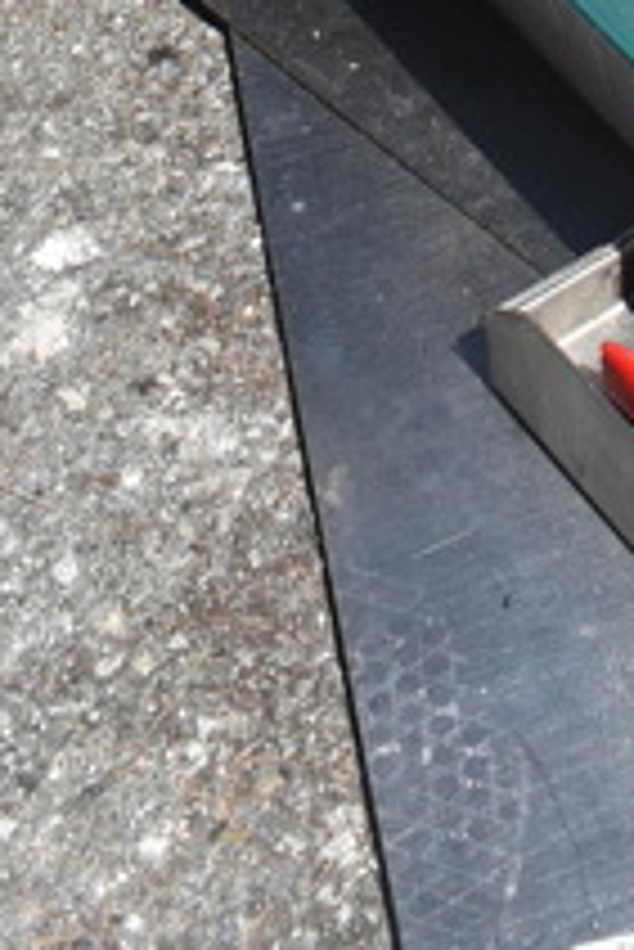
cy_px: -804
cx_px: 989
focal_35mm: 117
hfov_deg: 11.2
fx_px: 3085
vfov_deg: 15.0
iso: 100
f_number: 9
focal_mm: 18
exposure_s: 1/320
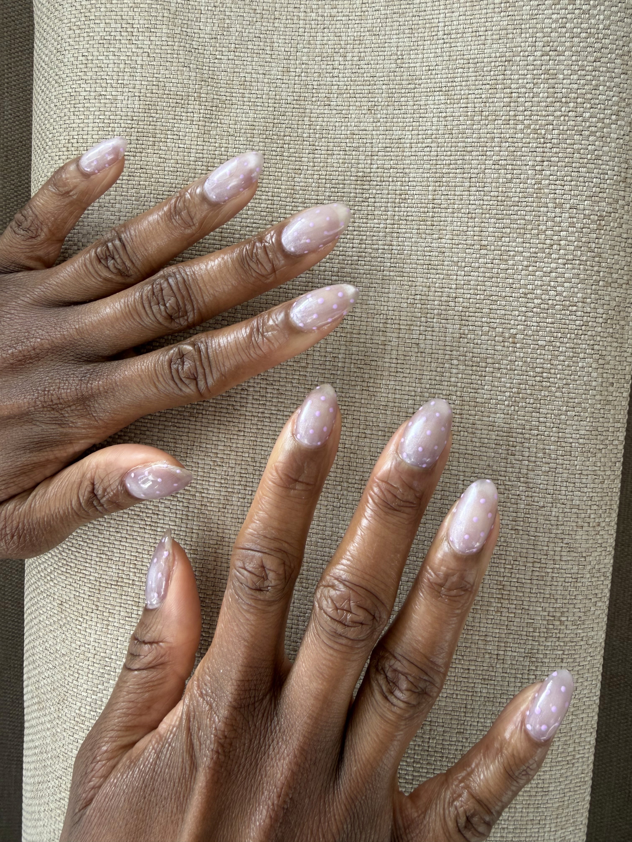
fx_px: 584
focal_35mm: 24
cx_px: 316
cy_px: 421
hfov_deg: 56.8
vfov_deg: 71.6
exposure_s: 1/121
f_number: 2.2
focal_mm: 2.22
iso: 64
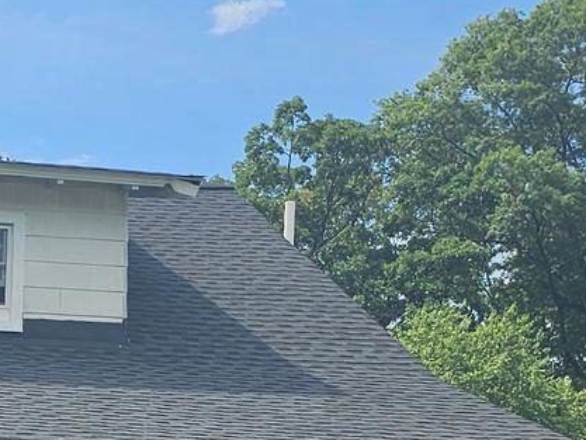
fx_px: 1913
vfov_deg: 12.6
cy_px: 612
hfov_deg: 16.4
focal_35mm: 113
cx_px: -184
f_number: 1.7
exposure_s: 1/1163
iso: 10
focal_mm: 6.3
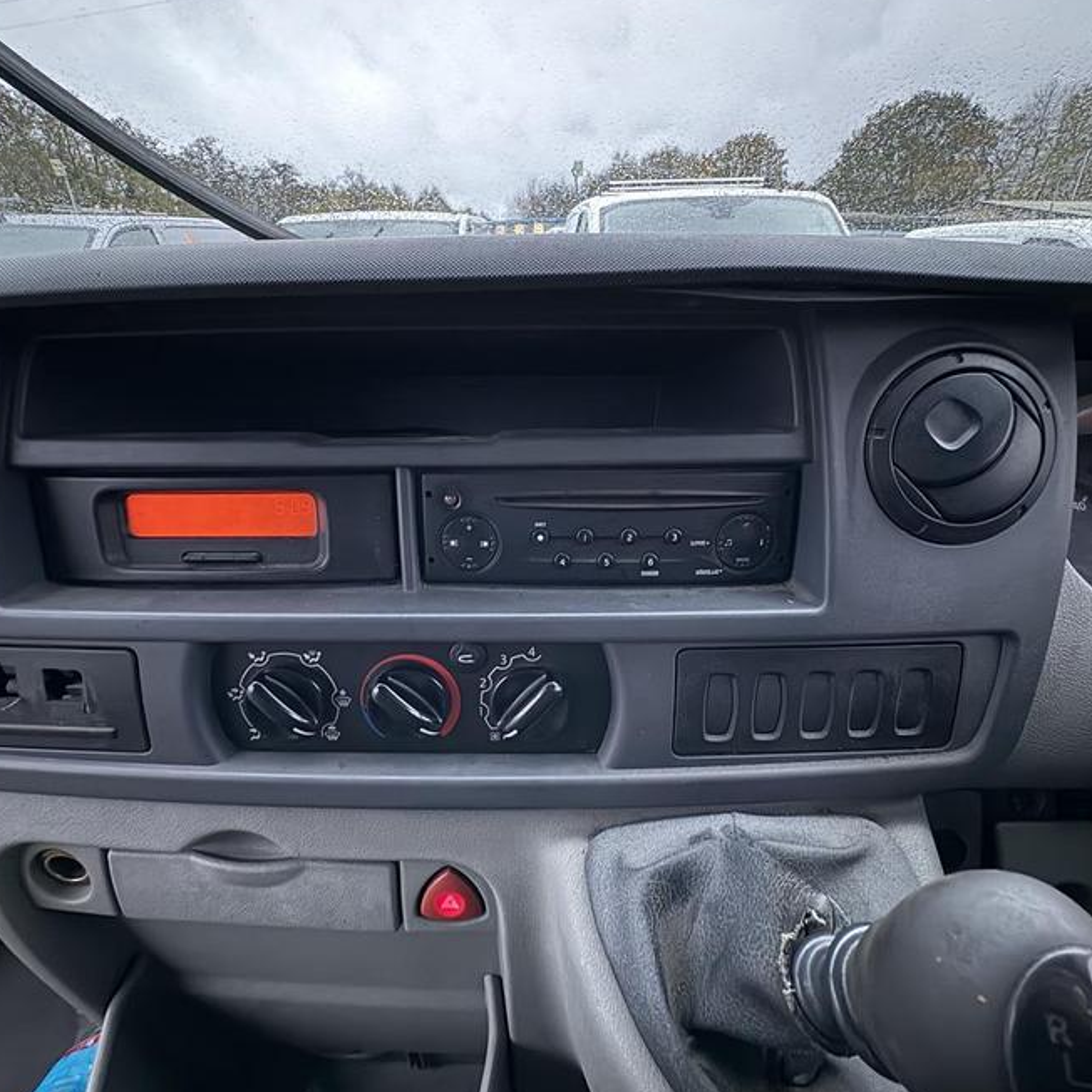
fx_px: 607
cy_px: 539
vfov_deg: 84.0
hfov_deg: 83.9
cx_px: 514
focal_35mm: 17
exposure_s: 1/23
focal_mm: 2.22
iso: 640
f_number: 2.2
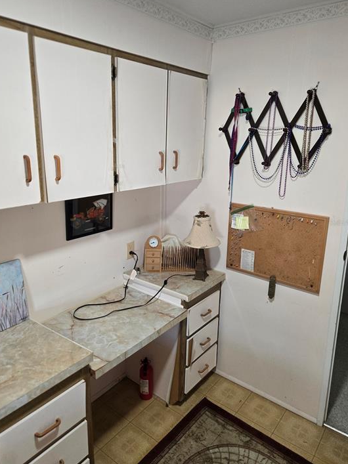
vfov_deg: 69.4
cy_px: 222
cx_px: 170
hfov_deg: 54.9
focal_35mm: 25
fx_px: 335
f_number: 1.8
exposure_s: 1/120
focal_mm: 5.4
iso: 250
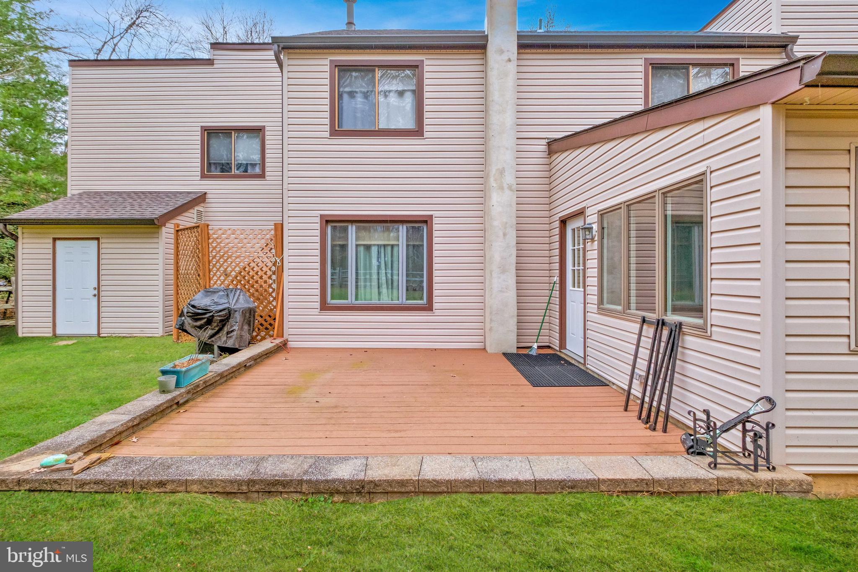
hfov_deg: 100.4
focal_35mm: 15
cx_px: 429
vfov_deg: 77.3
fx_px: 357
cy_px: 286
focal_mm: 10
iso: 500
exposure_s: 1/110
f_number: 9
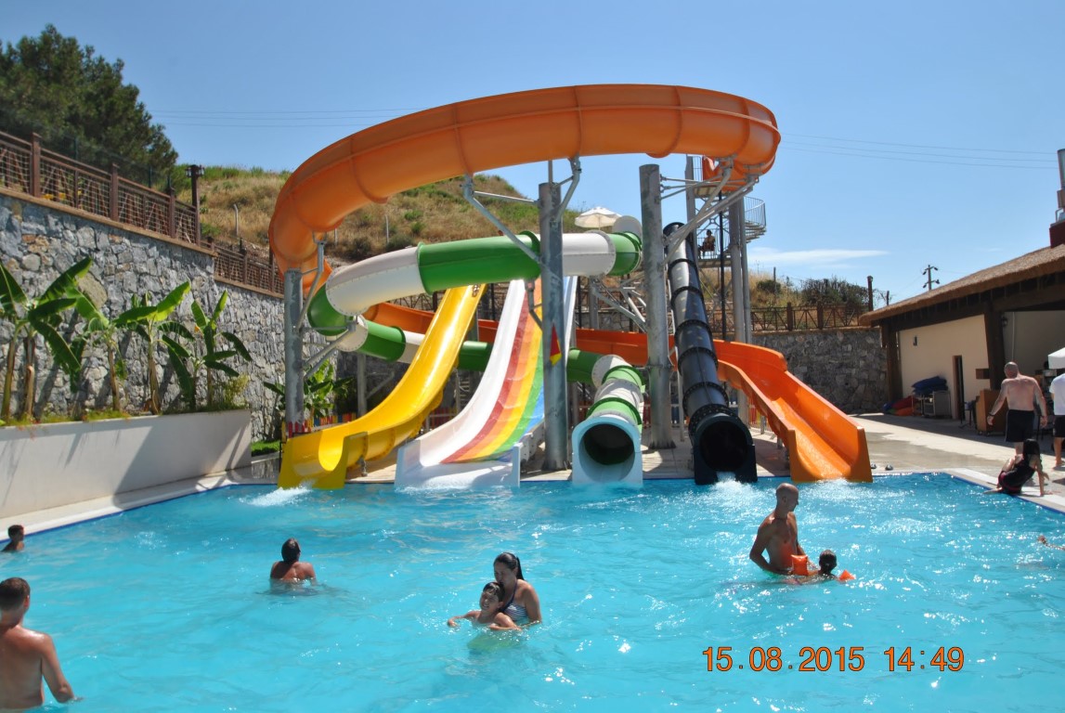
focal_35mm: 27
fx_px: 800
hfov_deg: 67.3
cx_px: 532
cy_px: 356
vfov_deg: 48.1
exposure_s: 1/320
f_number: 9
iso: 100
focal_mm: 18
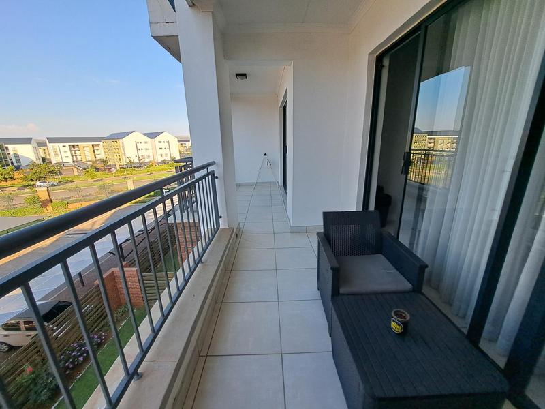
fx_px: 205
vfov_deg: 89.9
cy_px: 204
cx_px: 272
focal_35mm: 13
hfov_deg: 106.2
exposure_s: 1/664
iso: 50
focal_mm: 1.74
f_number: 2.2
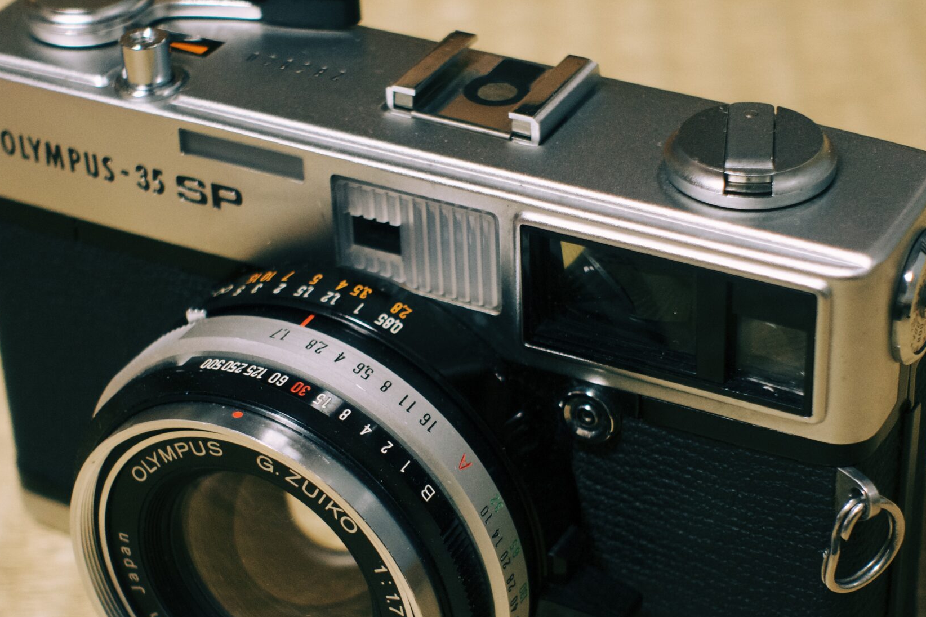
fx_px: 2804
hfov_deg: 18.8
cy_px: 362
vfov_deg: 12.6
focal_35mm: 109
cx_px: 416
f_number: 2.8
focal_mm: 25.7
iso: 1000
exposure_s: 1/60
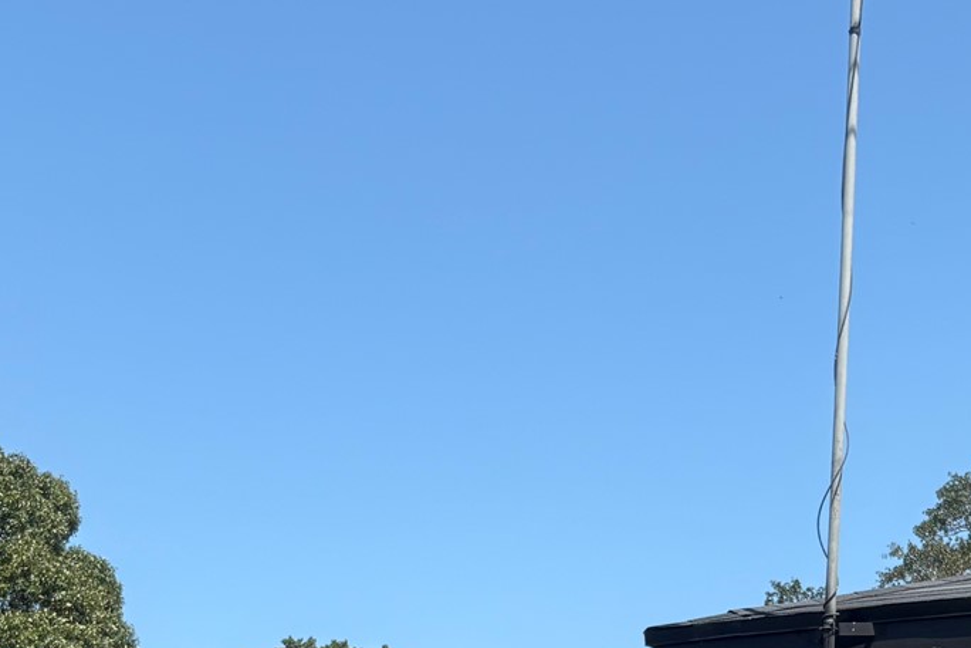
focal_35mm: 81
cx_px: 511
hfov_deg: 25.1
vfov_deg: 15.7
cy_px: 932
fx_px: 2185
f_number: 1.6
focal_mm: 5.96
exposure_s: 1/2364
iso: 50
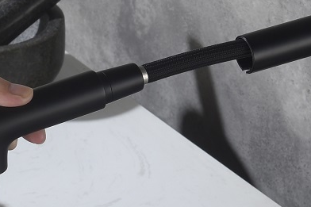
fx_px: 1692
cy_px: 281
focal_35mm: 196
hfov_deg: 10.5
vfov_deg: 6.9
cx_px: 97
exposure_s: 1/125
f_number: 10
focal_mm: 48
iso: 100
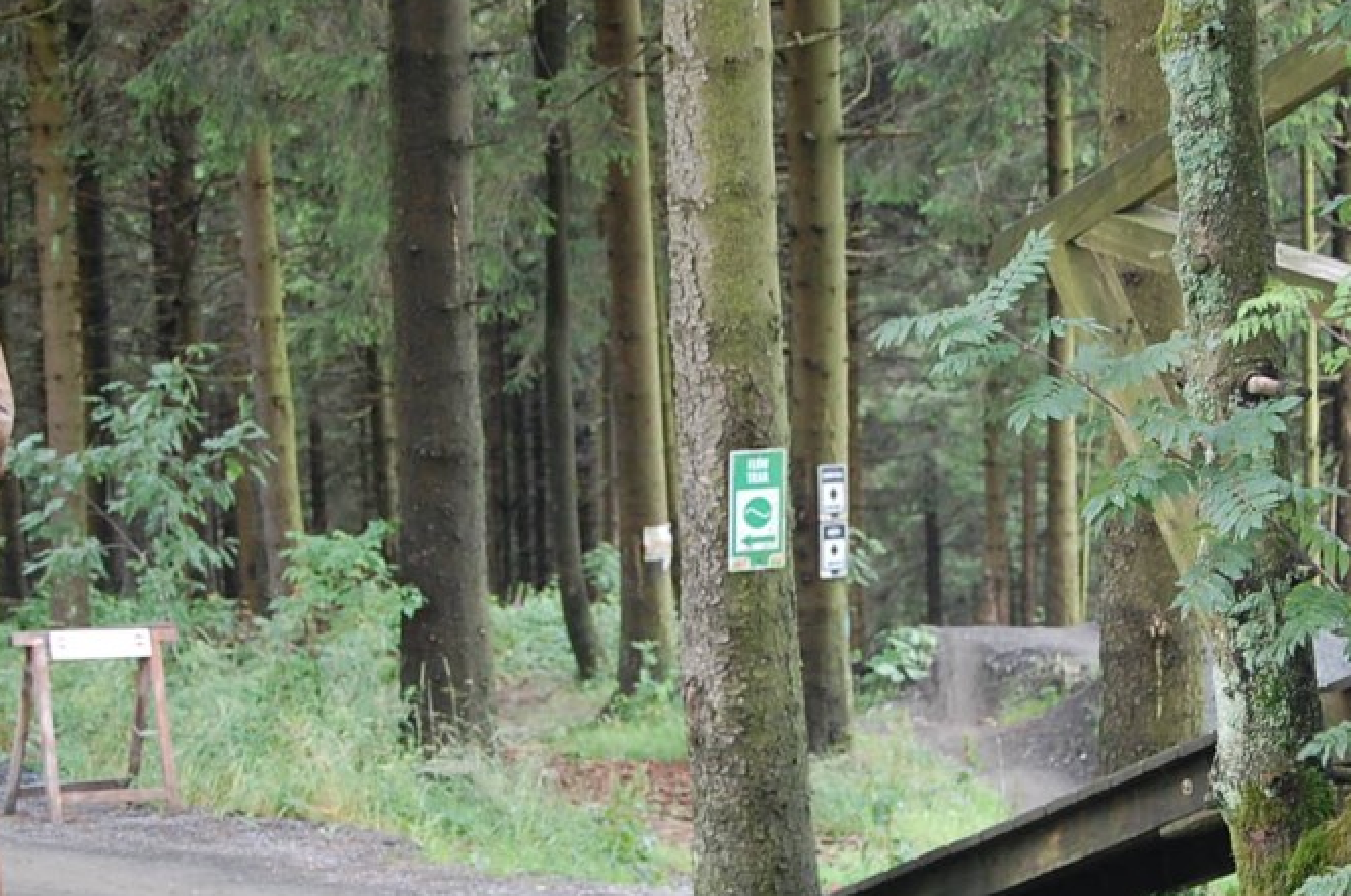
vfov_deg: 13.1
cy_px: 618
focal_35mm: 104
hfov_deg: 19.6
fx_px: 3889
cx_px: 897
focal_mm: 45
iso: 720
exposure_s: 1/30
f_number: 5.3
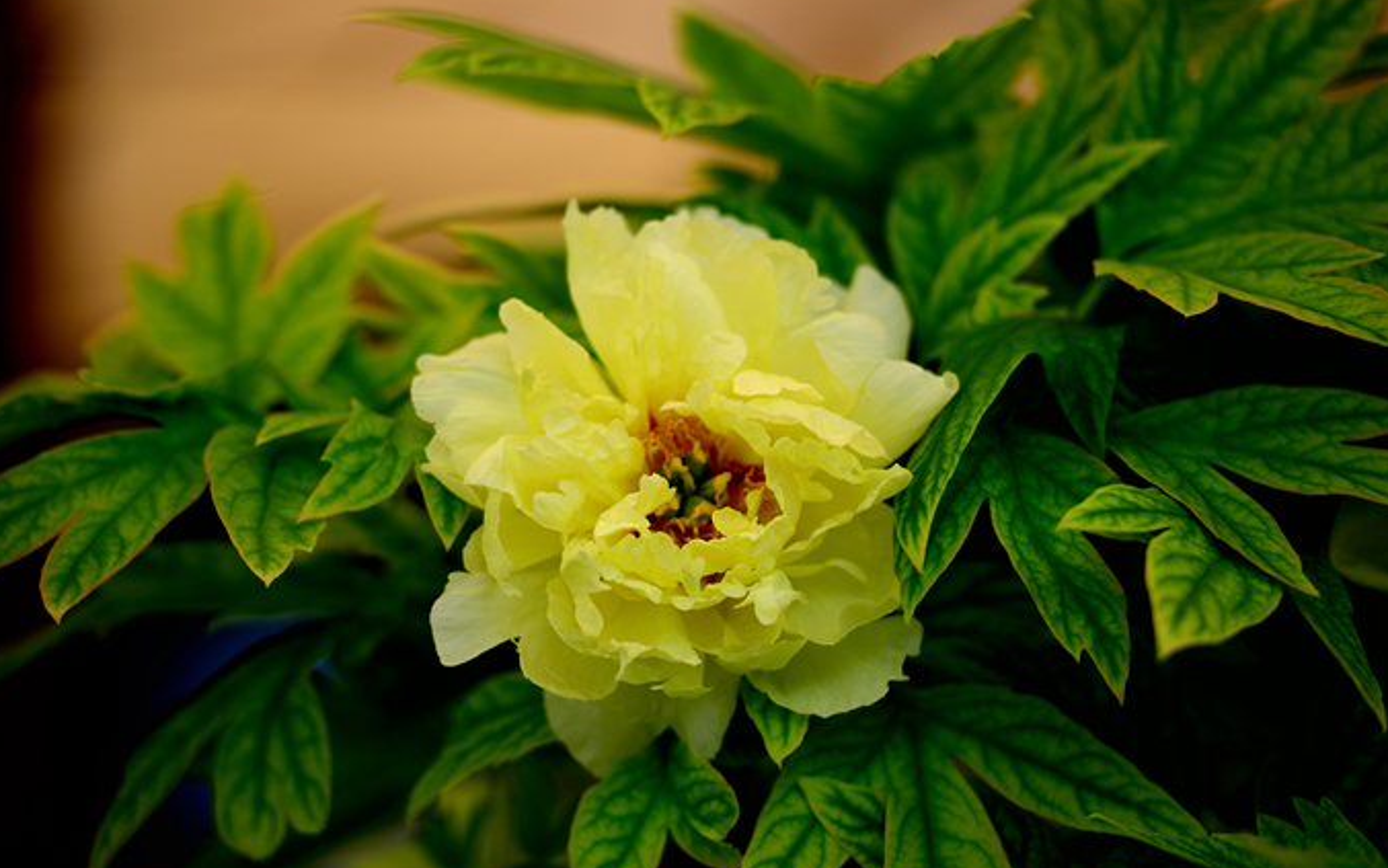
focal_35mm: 211
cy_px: 457
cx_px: 706
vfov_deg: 6.2
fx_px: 7984
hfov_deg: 9.9
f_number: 2.8
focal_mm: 200
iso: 200
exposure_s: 1/640
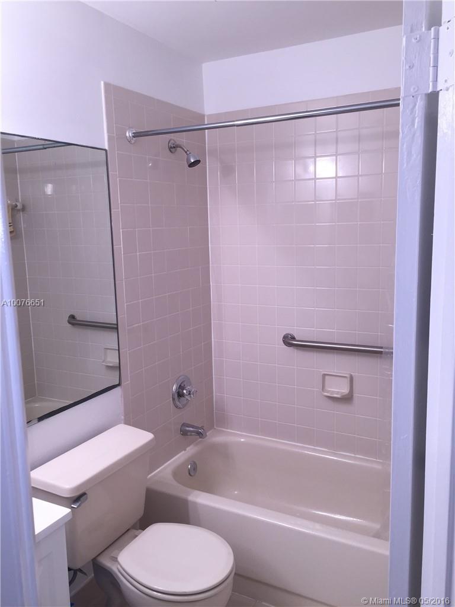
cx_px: 228
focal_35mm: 29
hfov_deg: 48.2
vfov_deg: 61.7
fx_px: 508
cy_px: 304
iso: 40
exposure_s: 1/120
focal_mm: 4.15
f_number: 2.2
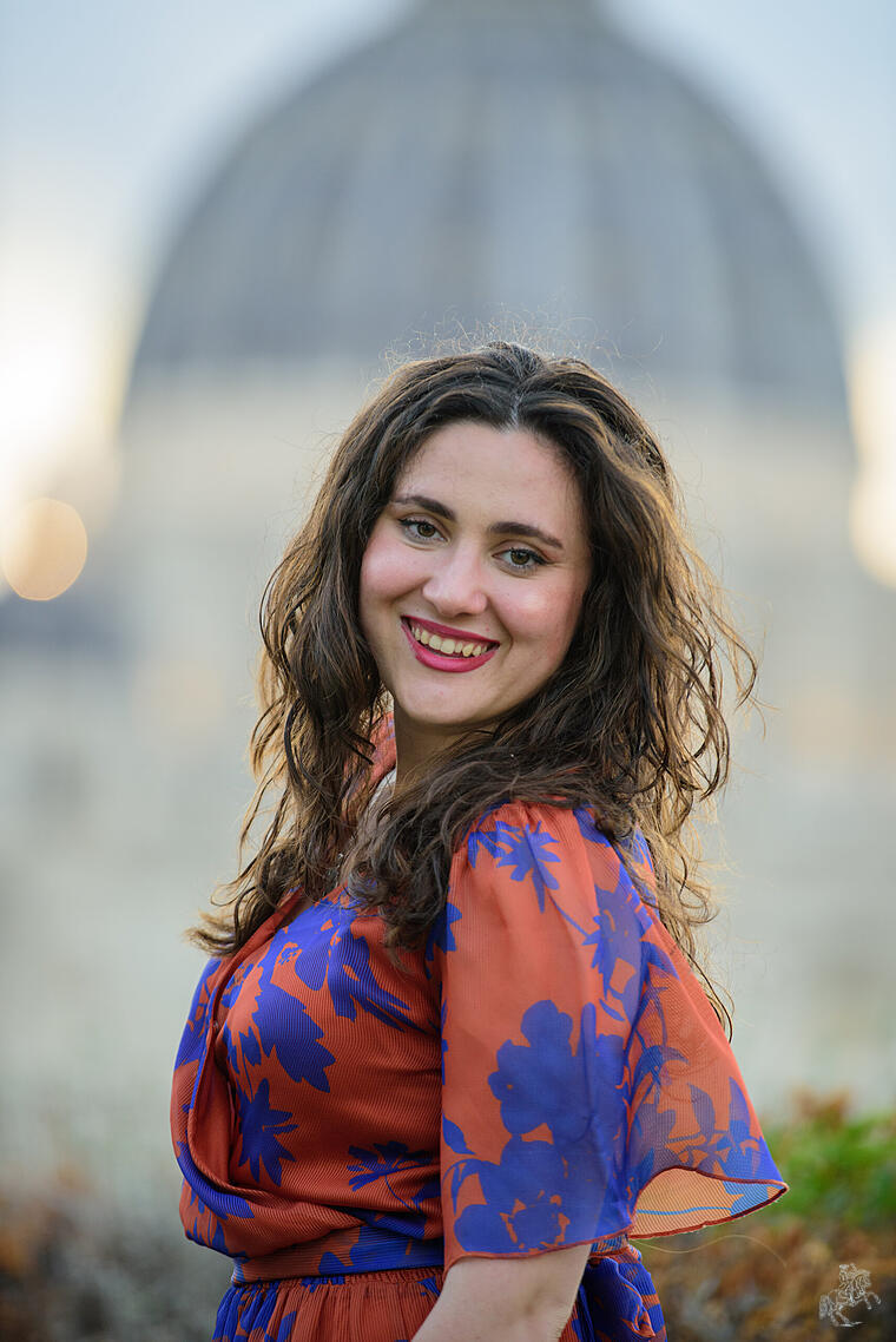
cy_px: 671
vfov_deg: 10.3
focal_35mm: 200
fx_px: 7457
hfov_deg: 6.9
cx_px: 448
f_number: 3.2
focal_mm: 200
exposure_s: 1/200
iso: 400
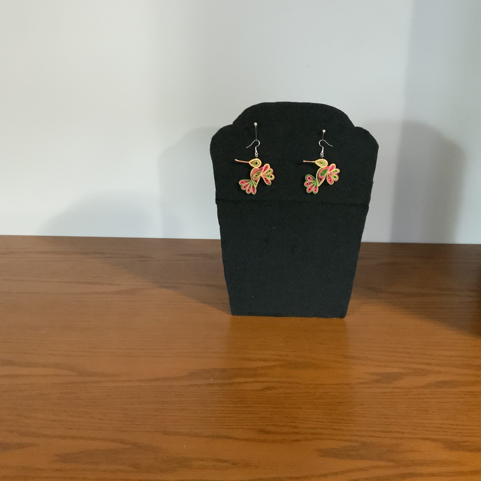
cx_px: 283
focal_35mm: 35
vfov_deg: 47.2
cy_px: 240
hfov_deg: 47.0
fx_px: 550
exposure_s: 1/30
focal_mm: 3
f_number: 1.8
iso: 400
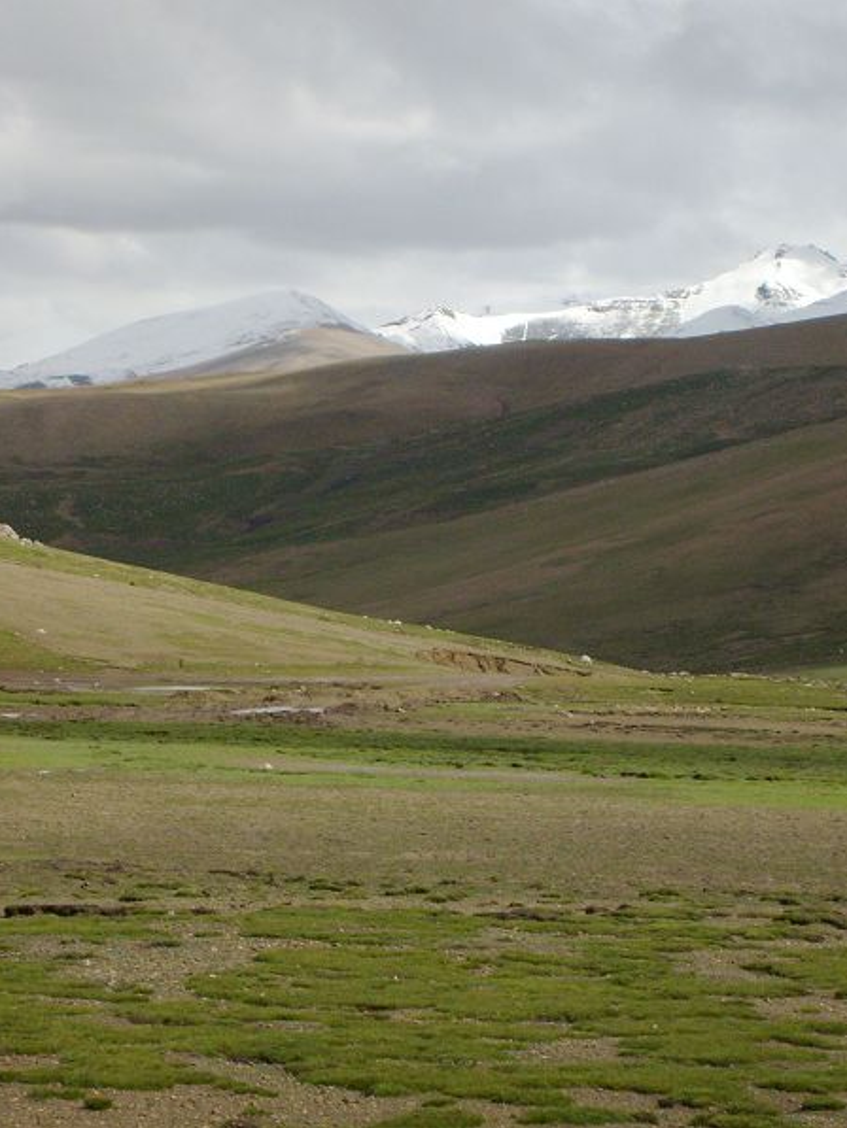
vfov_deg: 13.9
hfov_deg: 10.4
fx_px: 4631
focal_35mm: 142
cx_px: 406
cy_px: 563
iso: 80
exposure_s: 1/250
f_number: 12.4
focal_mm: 17.4
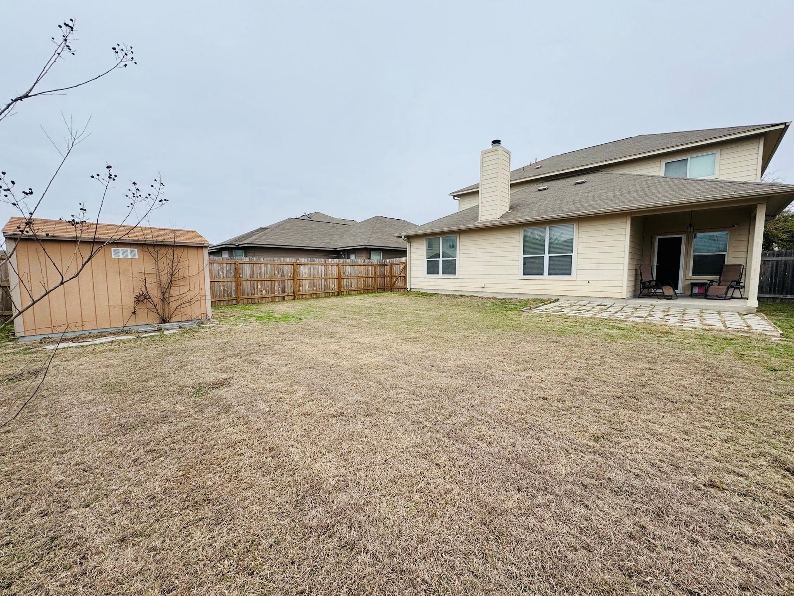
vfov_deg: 85.7
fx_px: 321
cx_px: 397
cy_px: 298
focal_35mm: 14
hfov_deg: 102.1
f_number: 2.2
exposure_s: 1/720
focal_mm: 2.22
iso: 40
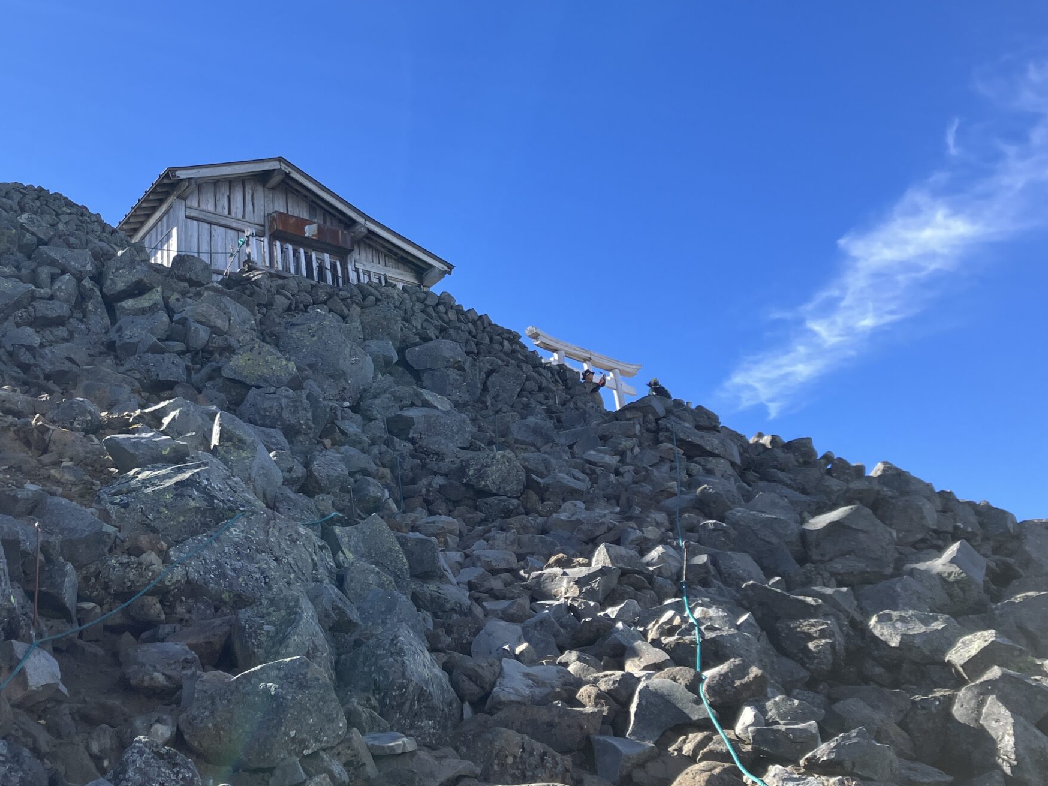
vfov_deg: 35.1
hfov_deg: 45.3
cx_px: 373
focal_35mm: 41
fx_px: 1241
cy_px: 329
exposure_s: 1/1080
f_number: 1.8
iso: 32
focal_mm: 3.99
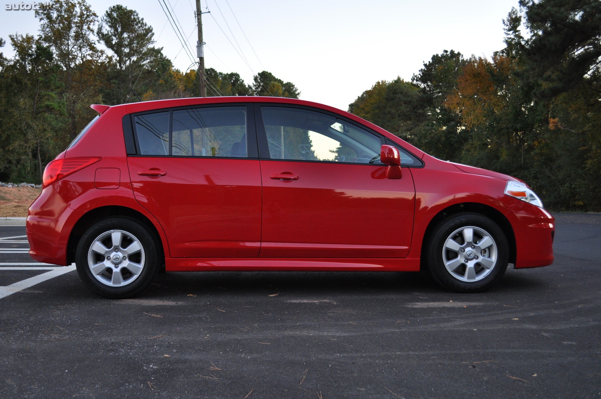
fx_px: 650
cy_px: 200
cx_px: 300
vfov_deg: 34.1
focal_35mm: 39
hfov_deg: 49.6
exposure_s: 1/60
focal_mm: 26
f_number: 4.2
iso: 500
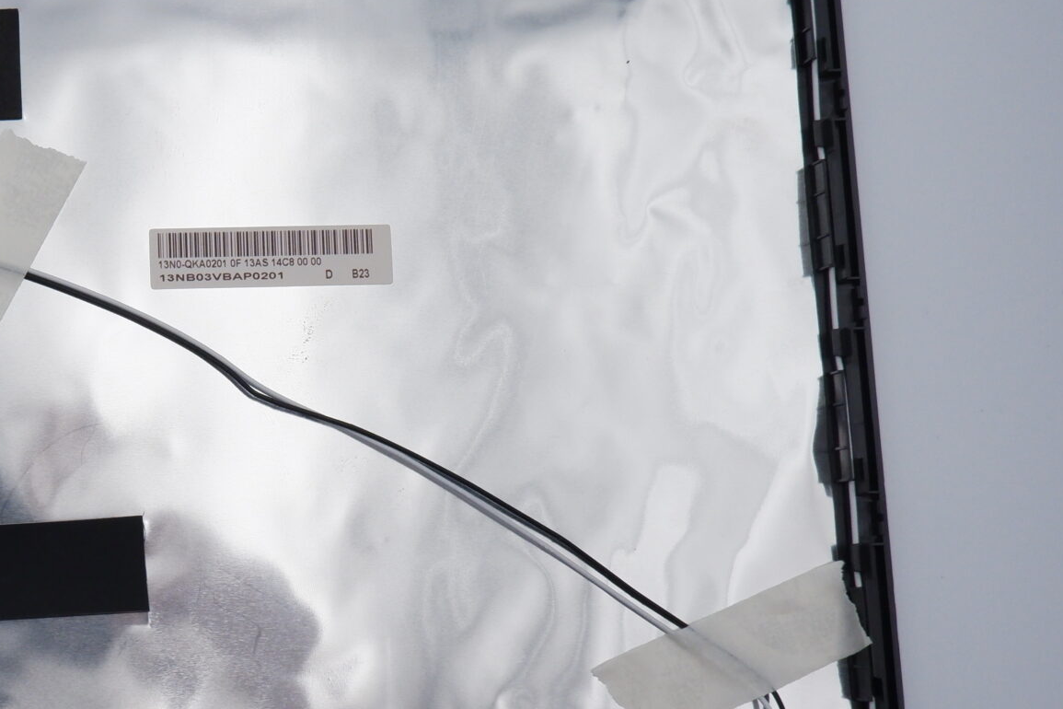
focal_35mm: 51
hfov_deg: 35.0
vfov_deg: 26.4
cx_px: -15
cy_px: 434
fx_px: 1506
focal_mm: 15
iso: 1250
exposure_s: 1/480
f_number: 9
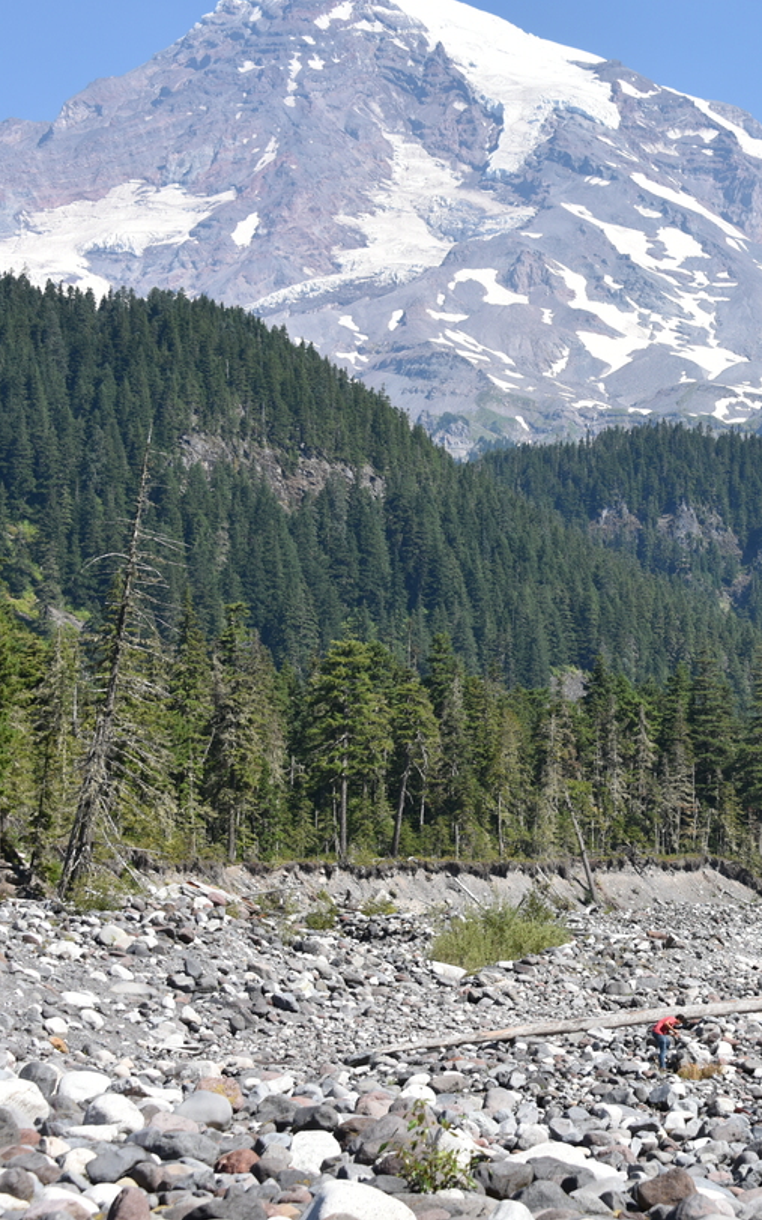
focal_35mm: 90
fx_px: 2993
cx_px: 757
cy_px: 581
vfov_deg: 23.0
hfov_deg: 14.3
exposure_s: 1/250
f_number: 8
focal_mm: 56
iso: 100
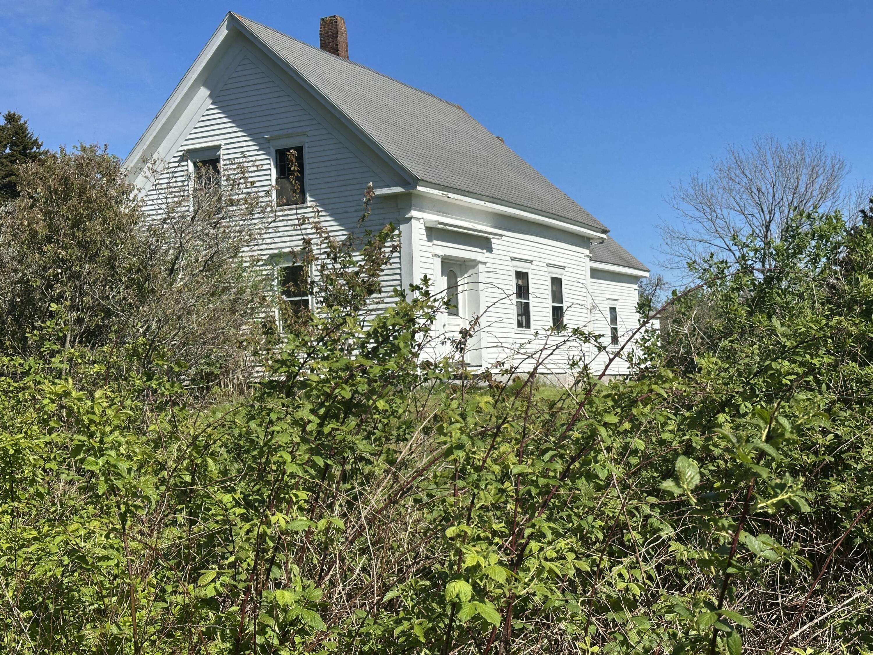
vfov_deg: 30.3
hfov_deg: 39.7
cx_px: 436
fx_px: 1211
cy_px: 328
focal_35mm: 48
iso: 64
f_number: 1.78
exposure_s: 1/5000
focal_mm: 6.86
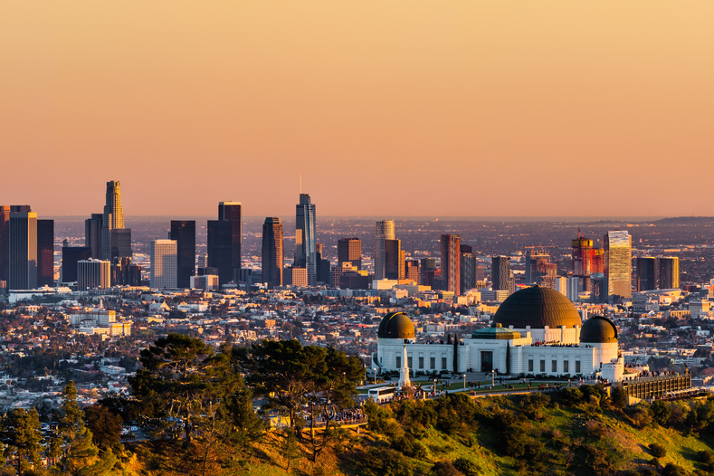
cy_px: 240
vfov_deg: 7.6
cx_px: 335
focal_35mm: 180
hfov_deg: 11.4
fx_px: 3570
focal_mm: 95
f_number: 9
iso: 100
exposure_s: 1/30
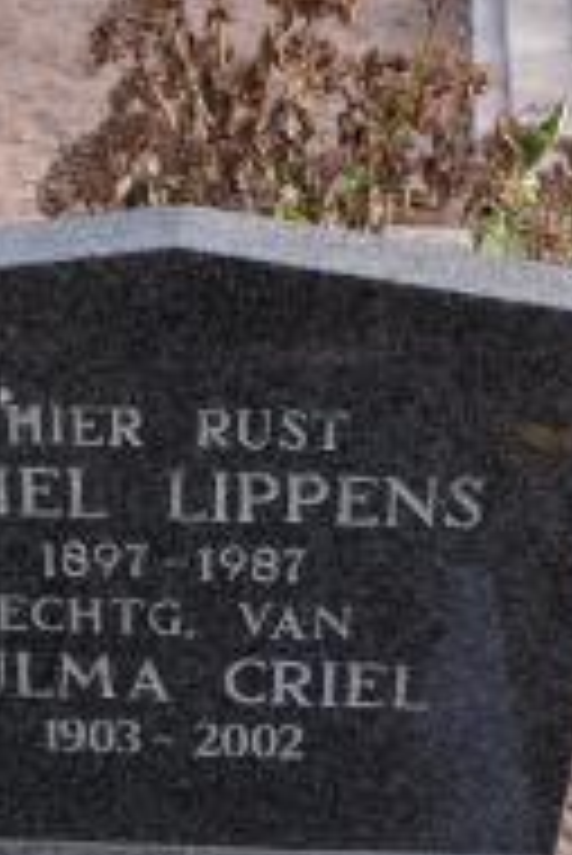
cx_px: 90
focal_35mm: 80
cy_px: 592
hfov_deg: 16.9
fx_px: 1903
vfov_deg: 25.2
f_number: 3.6
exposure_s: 1/60
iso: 200
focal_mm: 25.4
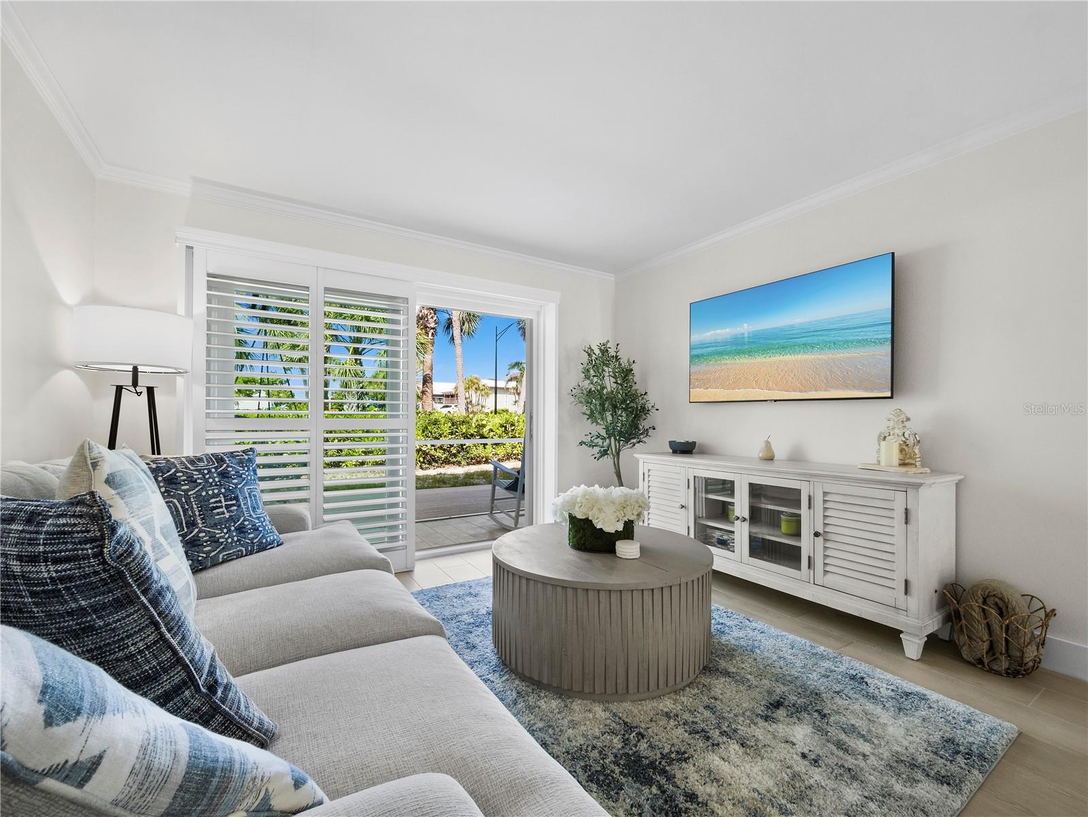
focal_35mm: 14
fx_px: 440
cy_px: 408
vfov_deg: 85.7
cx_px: 544
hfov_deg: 102.1
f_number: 11
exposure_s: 1/6
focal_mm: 7
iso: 400
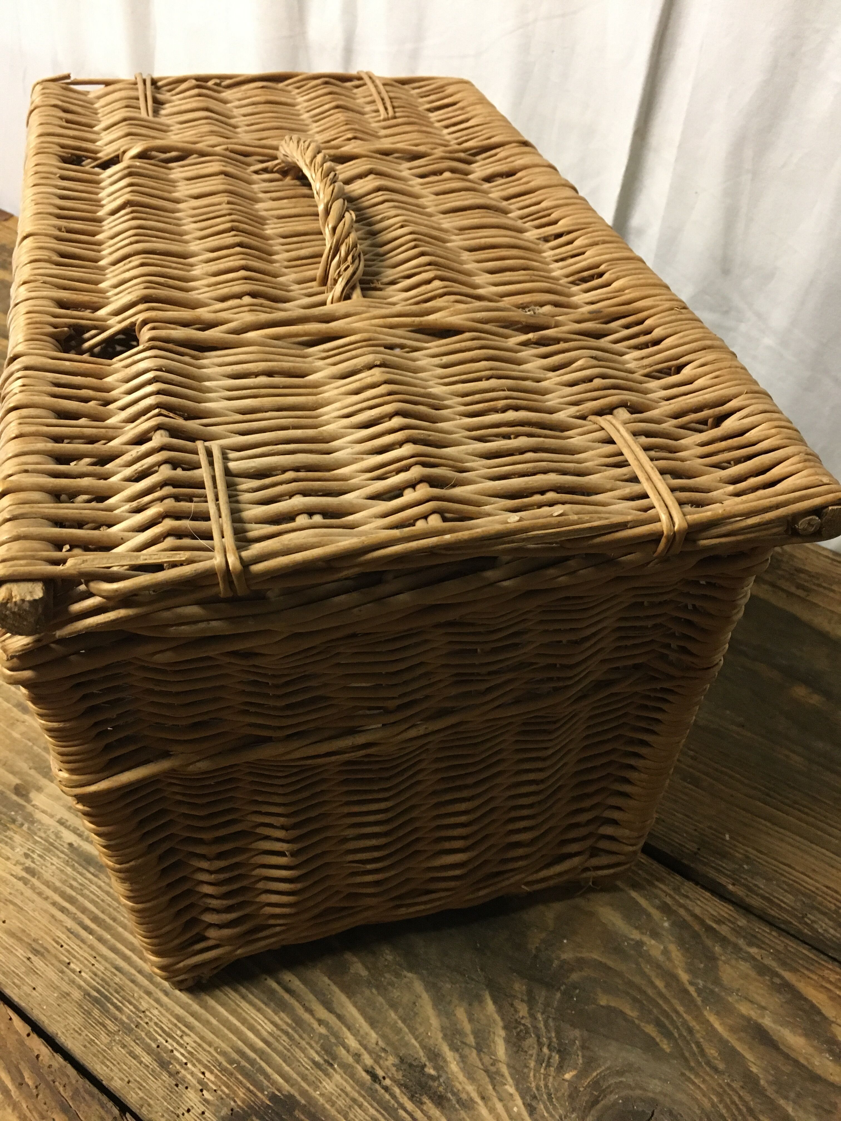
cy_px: 560
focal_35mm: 29
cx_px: 420
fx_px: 939
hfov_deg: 48.2
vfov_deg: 61.7
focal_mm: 4.15
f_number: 2.2
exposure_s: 1/20
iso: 200
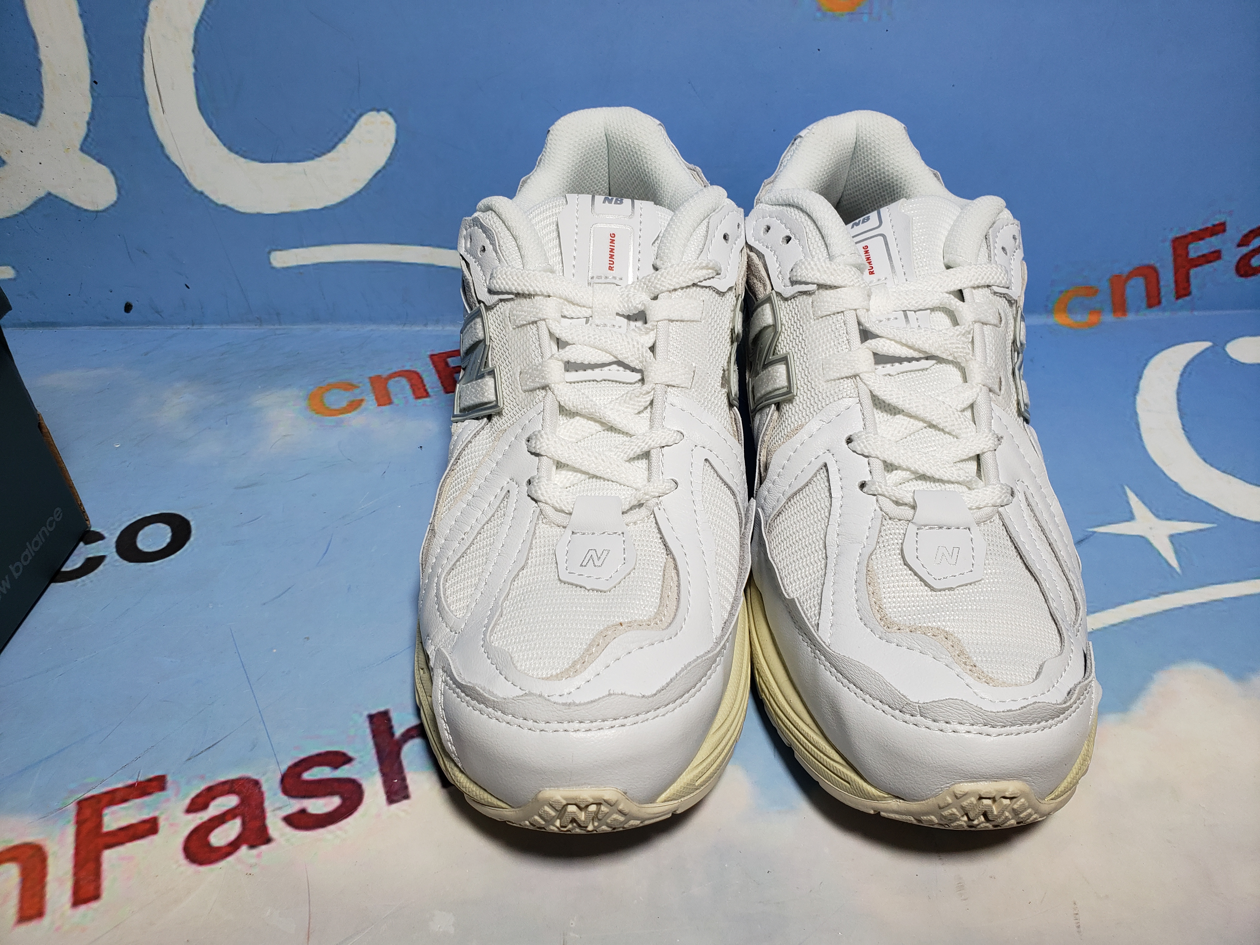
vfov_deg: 53.1
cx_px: 630
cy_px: 472
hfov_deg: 67.3
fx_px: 946
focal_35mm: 26
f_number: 2.4
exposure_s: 1/289
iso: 50
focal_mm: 4.3
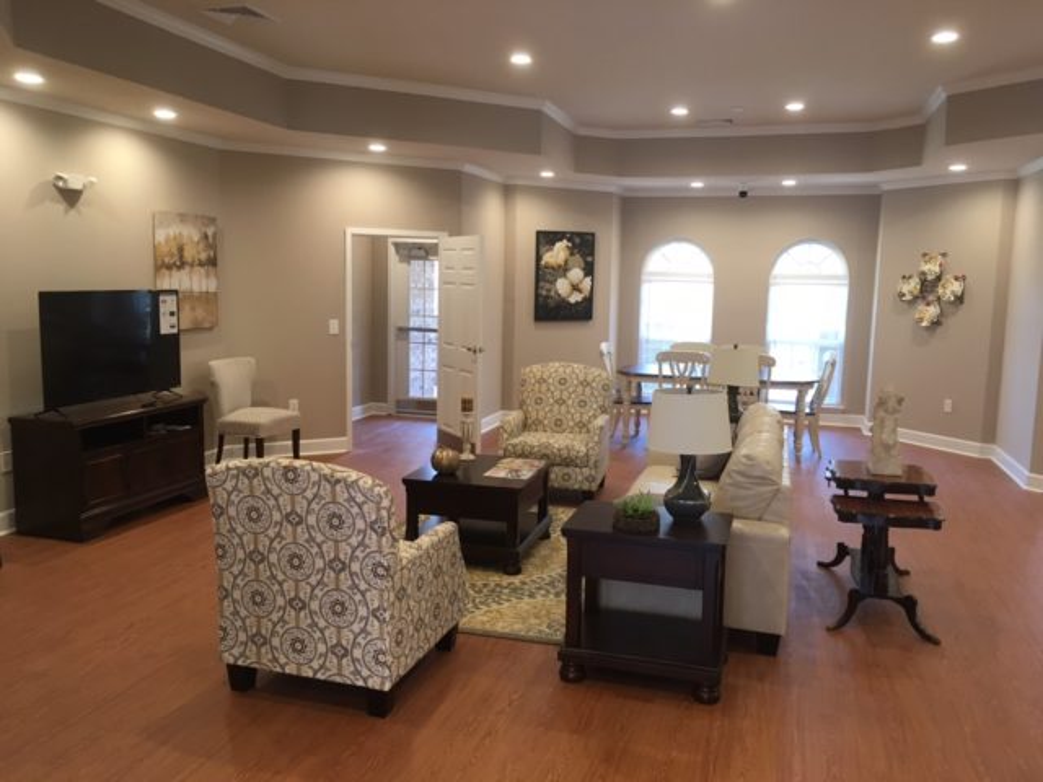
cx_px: 522
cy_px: 391
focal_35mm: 29
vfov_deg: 48.2
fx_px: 874
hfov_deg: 61.7
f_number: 2.2
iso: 80
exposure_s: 1/30
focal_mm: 4.15
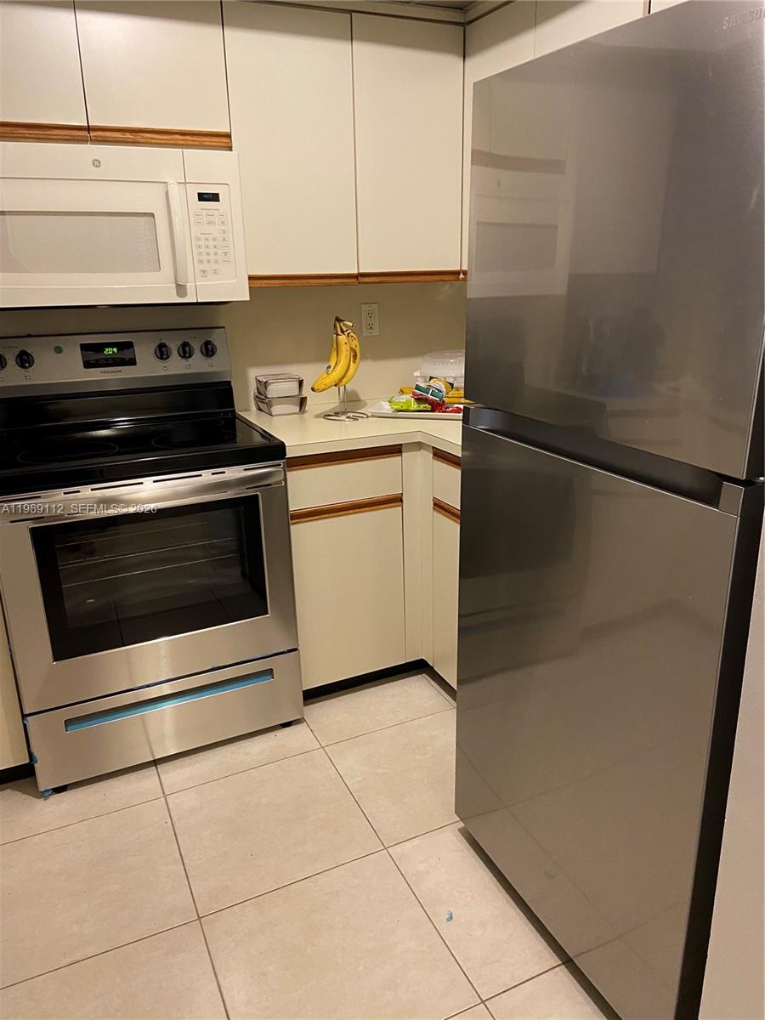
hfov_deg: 53.1
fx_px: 766
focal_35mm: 26
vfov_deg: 67.3
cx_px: 382
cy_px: 510
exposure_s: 1/60
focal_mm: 4.25
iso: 250
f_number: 1.8
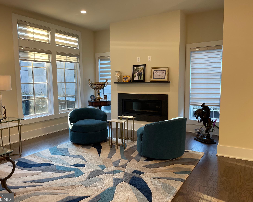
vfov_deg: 51.5
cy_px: 100
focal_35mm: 28
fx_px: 210
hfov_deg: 62.2
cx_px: 119
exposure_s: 1/120
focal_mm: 5.1
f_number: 1.6
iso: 100
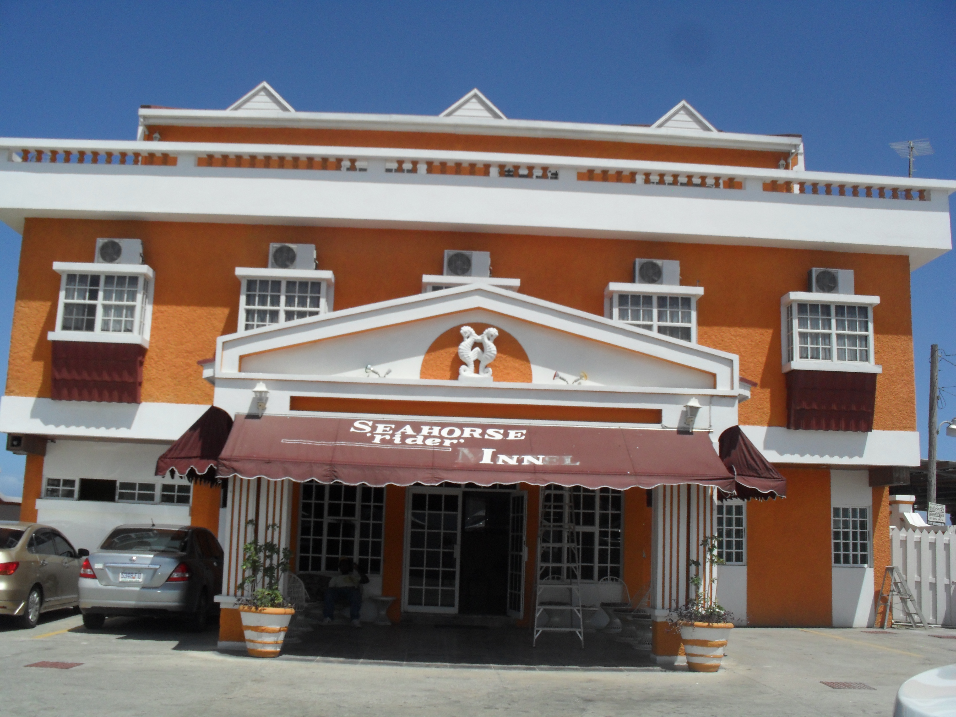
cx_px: 478
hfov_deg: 52.6
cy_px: 358
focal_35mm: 35
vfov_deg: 40.7
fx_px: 967
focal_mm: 6.3
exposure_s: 1/350
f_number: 8.4
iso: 100
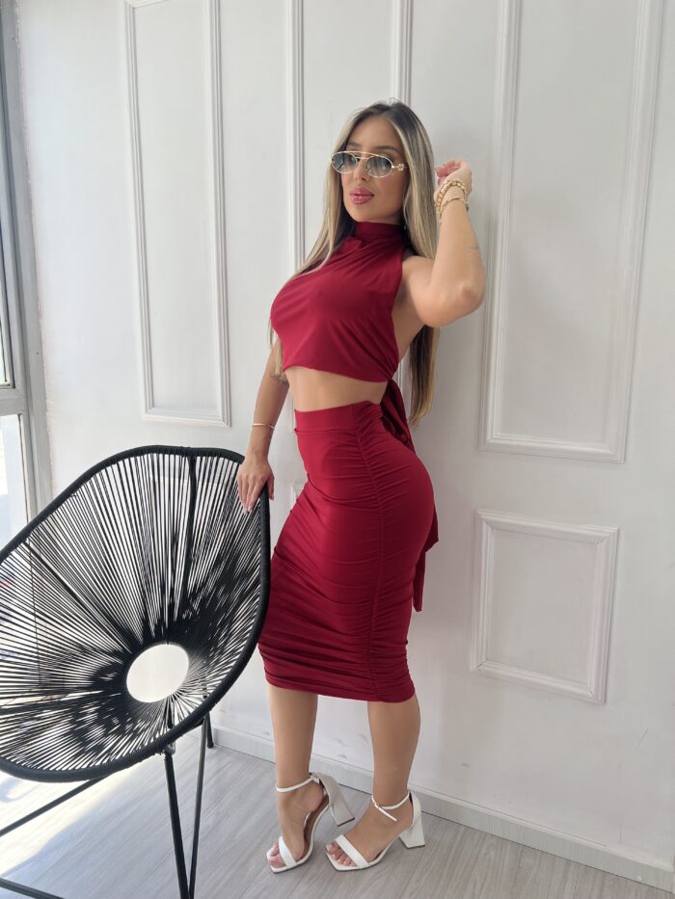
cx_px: 338
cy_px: 450
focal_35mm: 26
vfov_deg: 67.3
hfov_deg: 53.1
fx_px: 676
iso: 40
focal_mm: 5.7
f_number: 1.5
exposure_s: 1/213
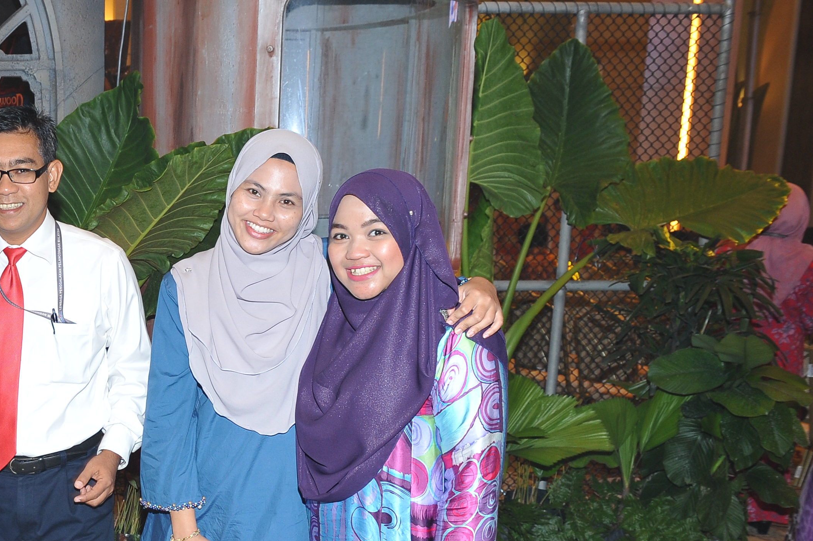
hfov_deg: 37.0
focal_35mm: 48
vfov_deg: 27.4
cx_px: 4
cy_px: 449
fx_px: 1083
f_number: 5
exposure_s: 1/80
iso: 800
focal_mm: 24
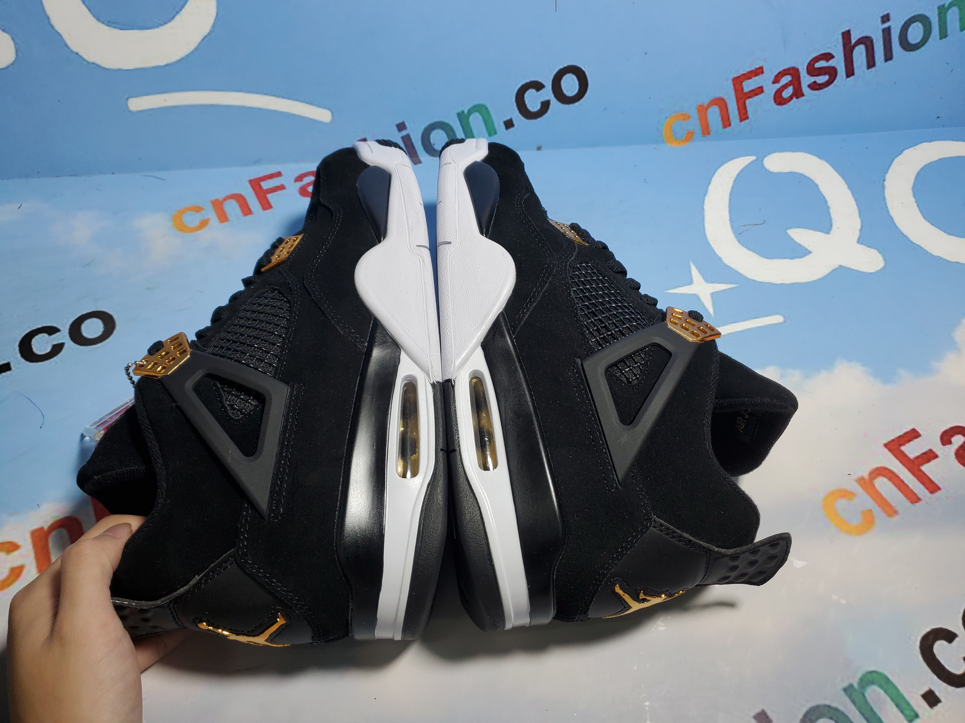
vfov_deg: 53.1
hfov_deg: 67.3
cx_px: 482
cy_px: 362
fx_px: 725
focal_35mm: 26
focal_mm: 4.3
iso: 50
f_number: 1.5
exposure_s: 1/499
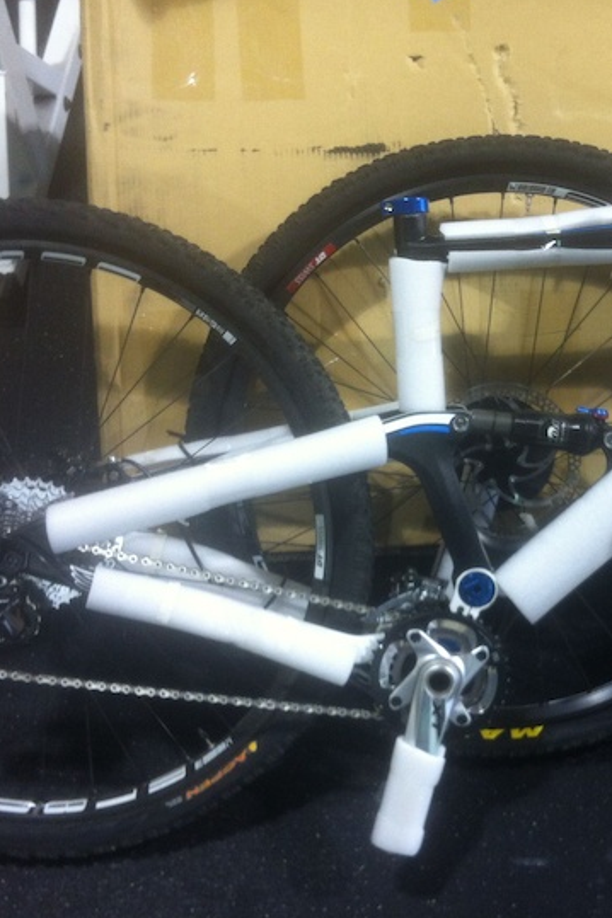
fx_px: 1378
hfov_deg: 24.9
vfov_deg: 36.9
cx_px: 419
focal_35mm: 54
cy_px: 489
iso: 125
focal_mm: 3.85
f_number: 2.8
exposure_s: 1/15
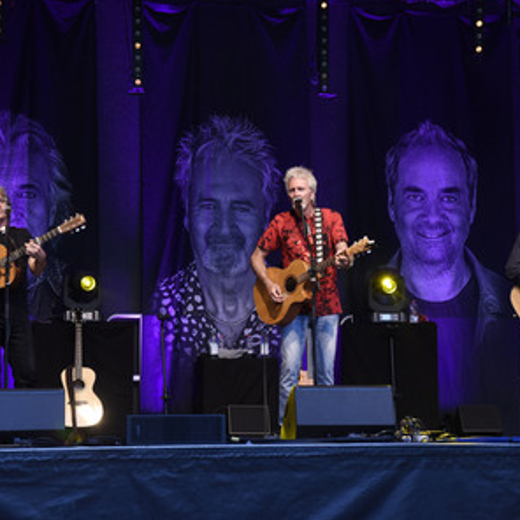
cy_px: 258
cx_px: 291
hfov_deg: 17.2
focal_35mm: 101
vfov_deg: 17.2
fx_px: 1717
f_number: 6.3
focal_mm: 78
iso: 1250
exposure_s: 1/125
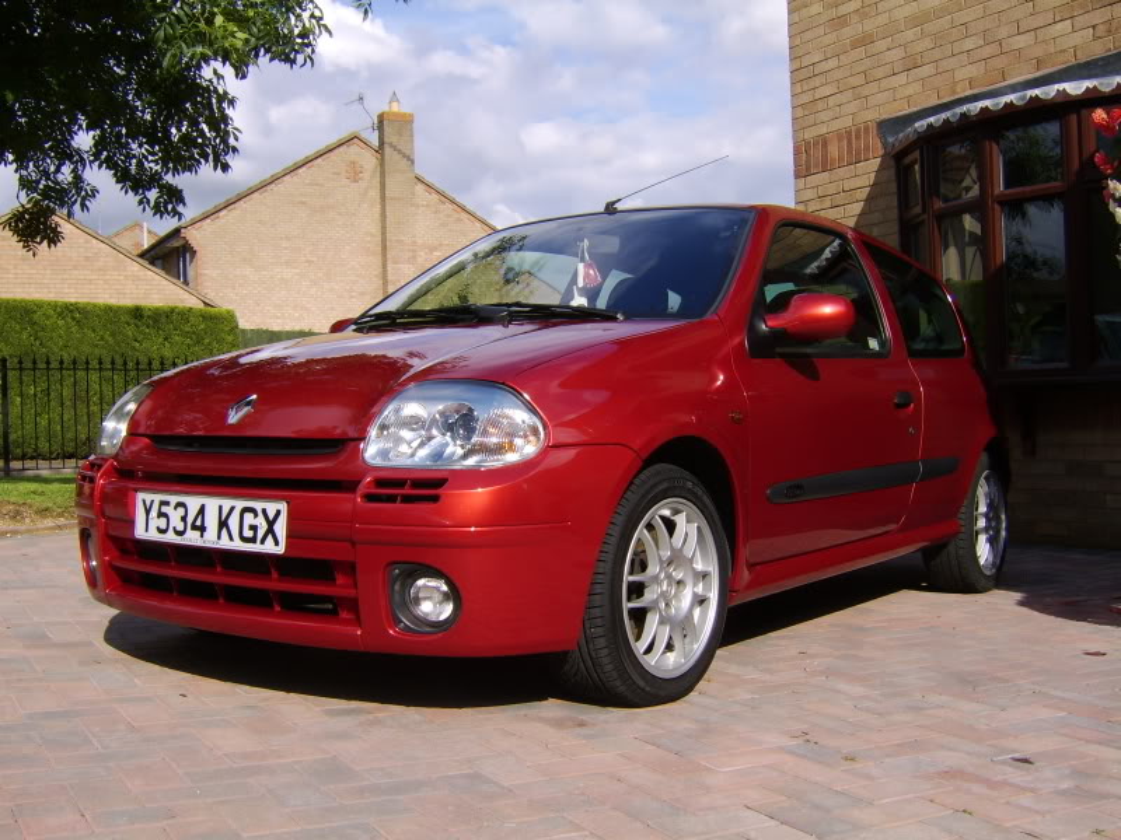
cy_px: 420
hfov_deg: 58.4
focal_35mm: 31
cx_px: 560
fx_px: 1004
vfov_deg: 45.4
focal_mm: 8.13
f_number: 6.7
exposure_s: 1/272
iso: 71
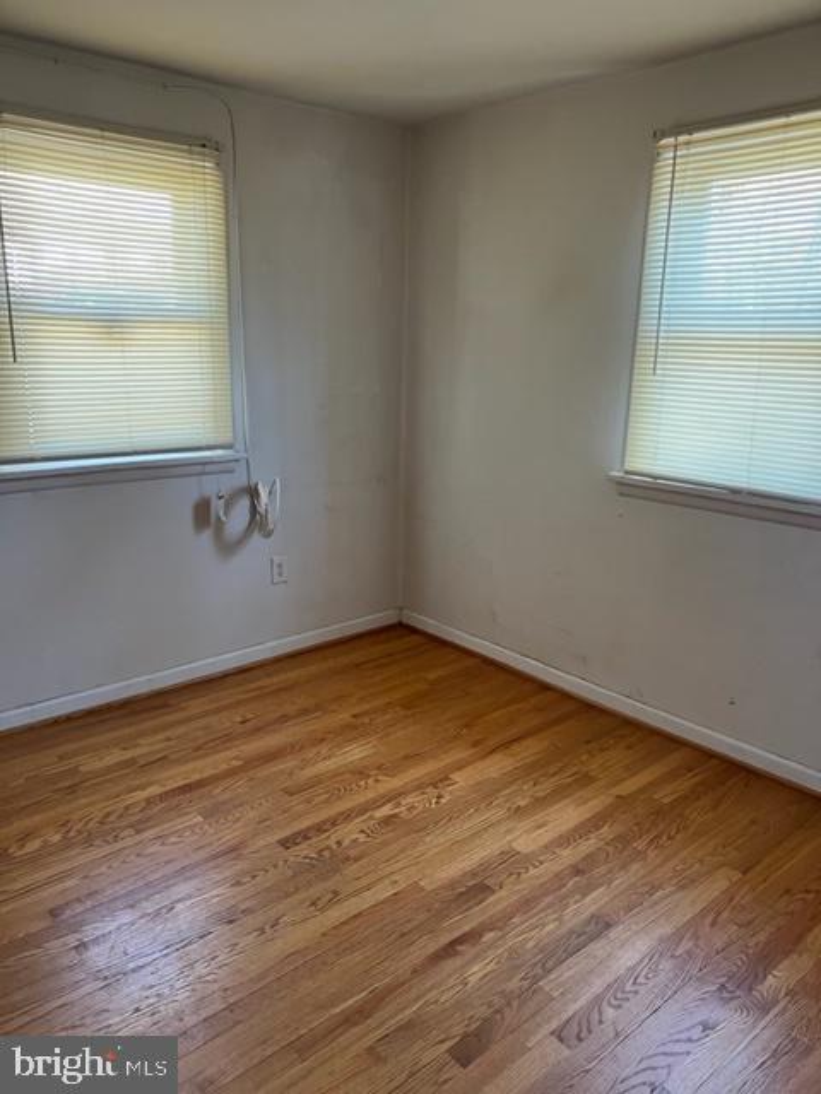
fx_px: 822
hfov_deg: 53.1
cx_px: 410
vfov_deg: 67.3
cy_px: 547
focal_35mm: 26
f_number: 1.5
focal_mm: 5.7
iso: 200
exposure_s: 1/60
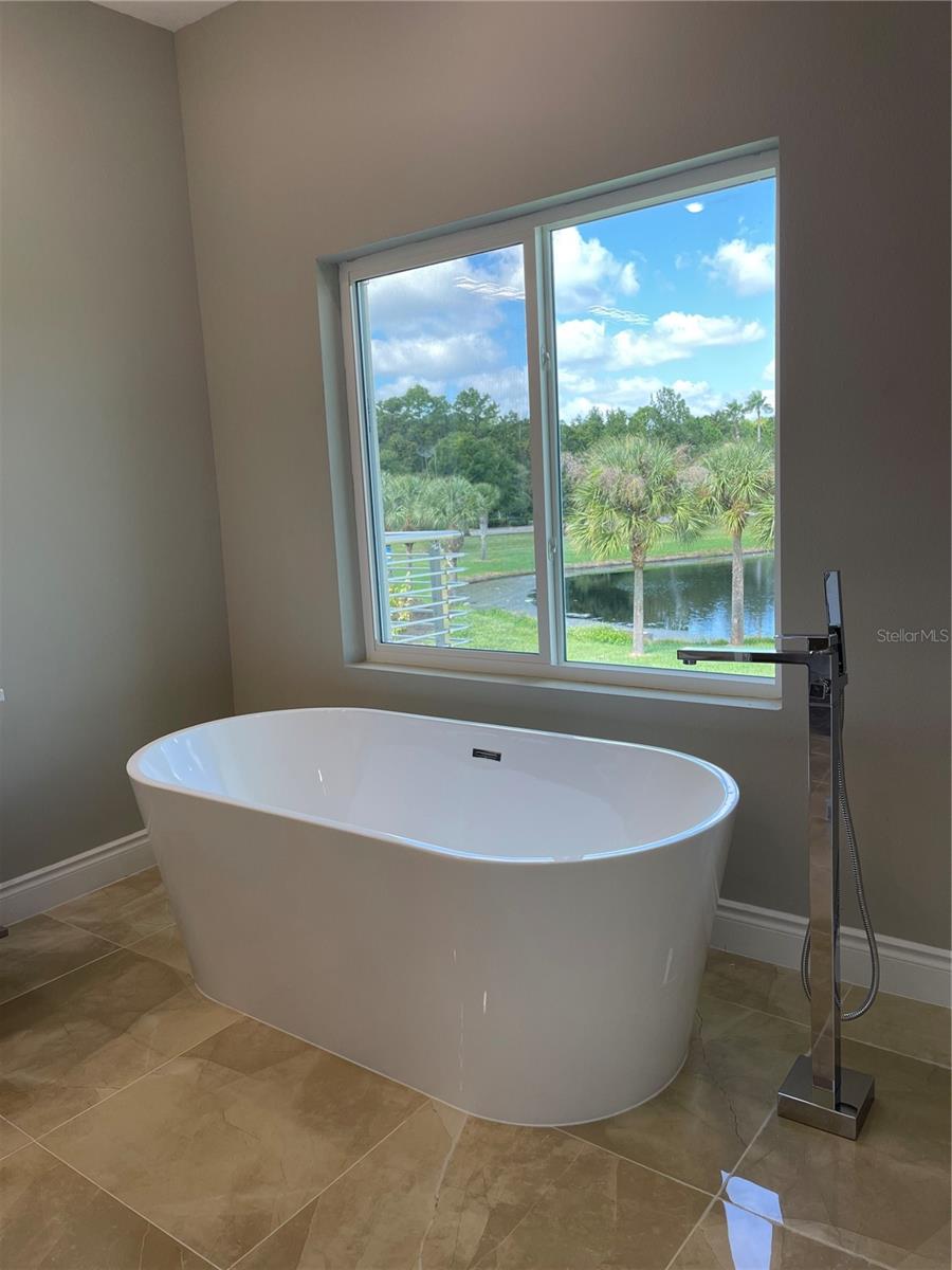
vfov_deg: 69.4
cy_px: 635
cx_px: 476
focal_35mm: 25
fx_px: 917
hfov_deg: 54.9
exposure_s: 1/208
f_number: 1.6
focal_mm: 5.1
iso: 32
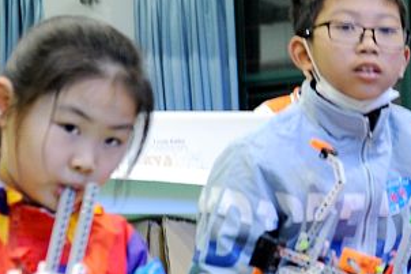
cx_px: 682
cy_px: 277
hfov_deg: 12.7
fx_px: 1723
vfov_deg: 9.0
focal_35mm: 151
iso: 1000
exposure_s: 1/60
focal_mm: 38
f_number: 4
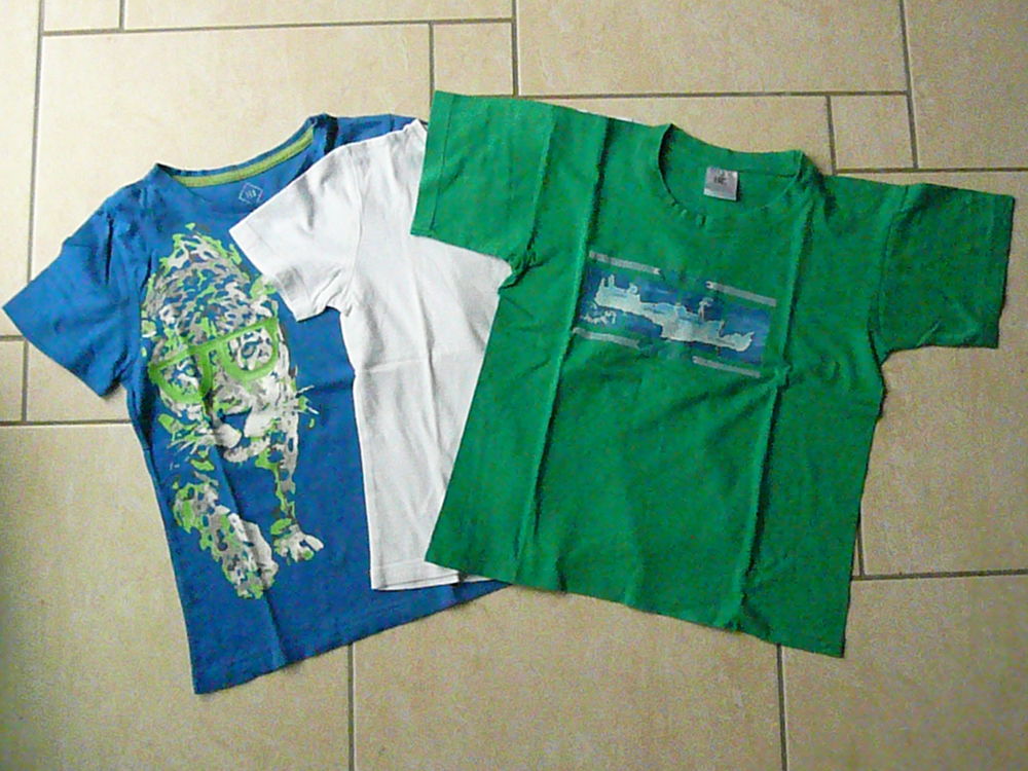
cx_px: 514
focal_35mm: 35
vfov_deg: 40.7
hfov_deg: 52.6
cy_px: 386
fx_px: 1039
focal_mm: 5.7
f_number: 9
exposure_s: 1/640
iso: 3200
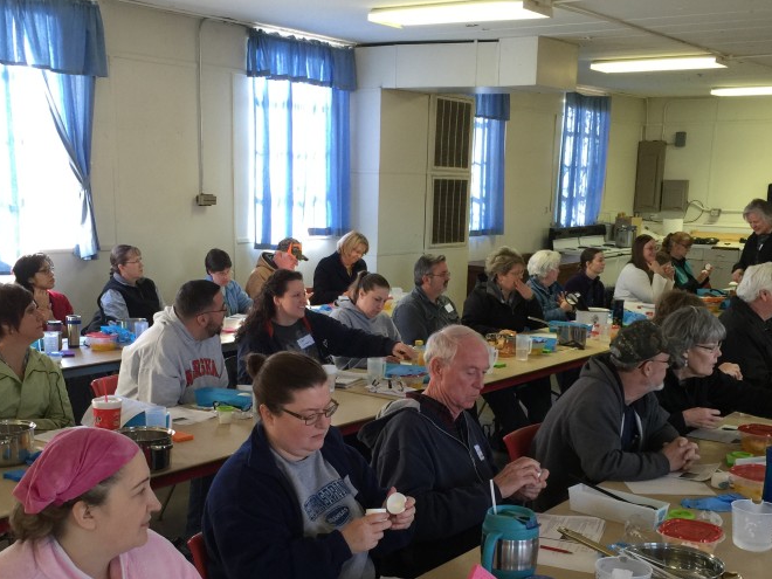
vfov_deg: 31.8
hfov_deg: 42.1
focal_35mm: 45
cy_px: 412
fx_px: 1004
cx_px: 381
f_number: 2.2
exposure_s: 1/30
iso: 40
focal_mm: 4.15
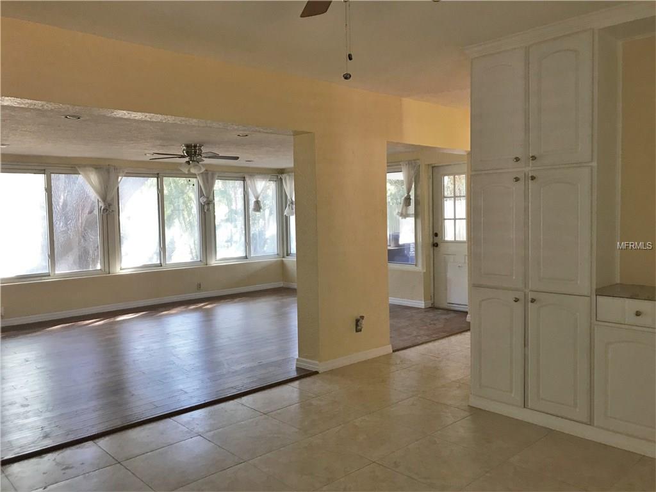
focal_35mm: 28
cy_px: 246
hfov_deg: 63.4
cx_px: 328
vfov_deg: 49.7
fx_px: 531
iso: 40
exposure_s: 1/17
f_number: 1.8
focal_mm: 3.99
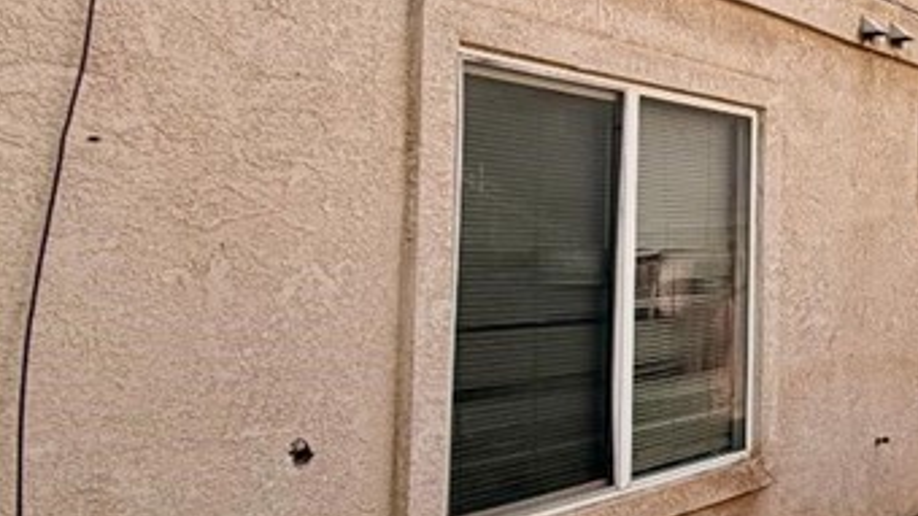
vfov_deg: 25.8
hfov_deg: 30.6
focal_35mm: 46
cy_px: 178
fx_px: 1119
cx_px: 1293
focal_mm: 2.22
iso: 25
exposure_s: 1/770
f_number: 2.2
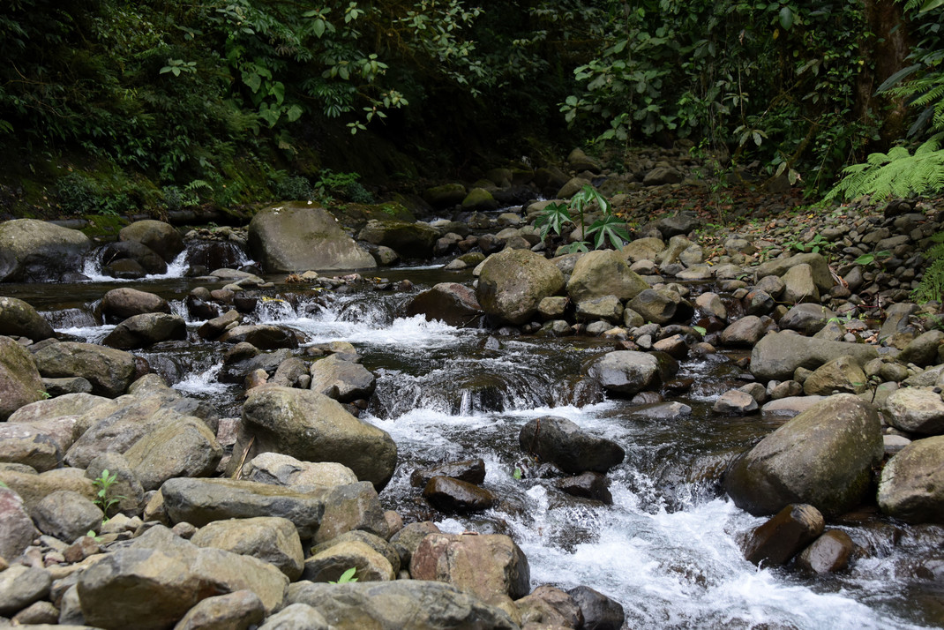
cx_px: 472
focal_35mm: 55
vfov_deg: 24.6
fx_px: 1443
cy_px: 315
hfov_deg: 36.2
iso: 1000
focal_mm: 55
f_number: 4.5
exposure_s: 1/1600
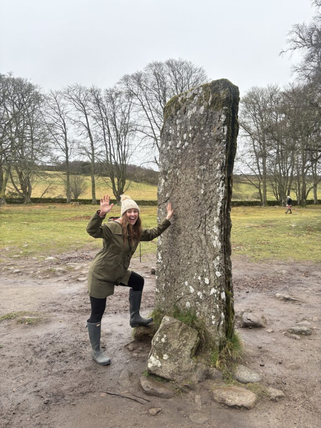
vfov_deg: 67.3
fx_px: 321
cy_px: 214
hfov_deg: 53.1
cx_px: 160
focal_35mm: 26
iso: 50
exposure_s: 1/397
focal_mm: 5.96
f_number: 1.6
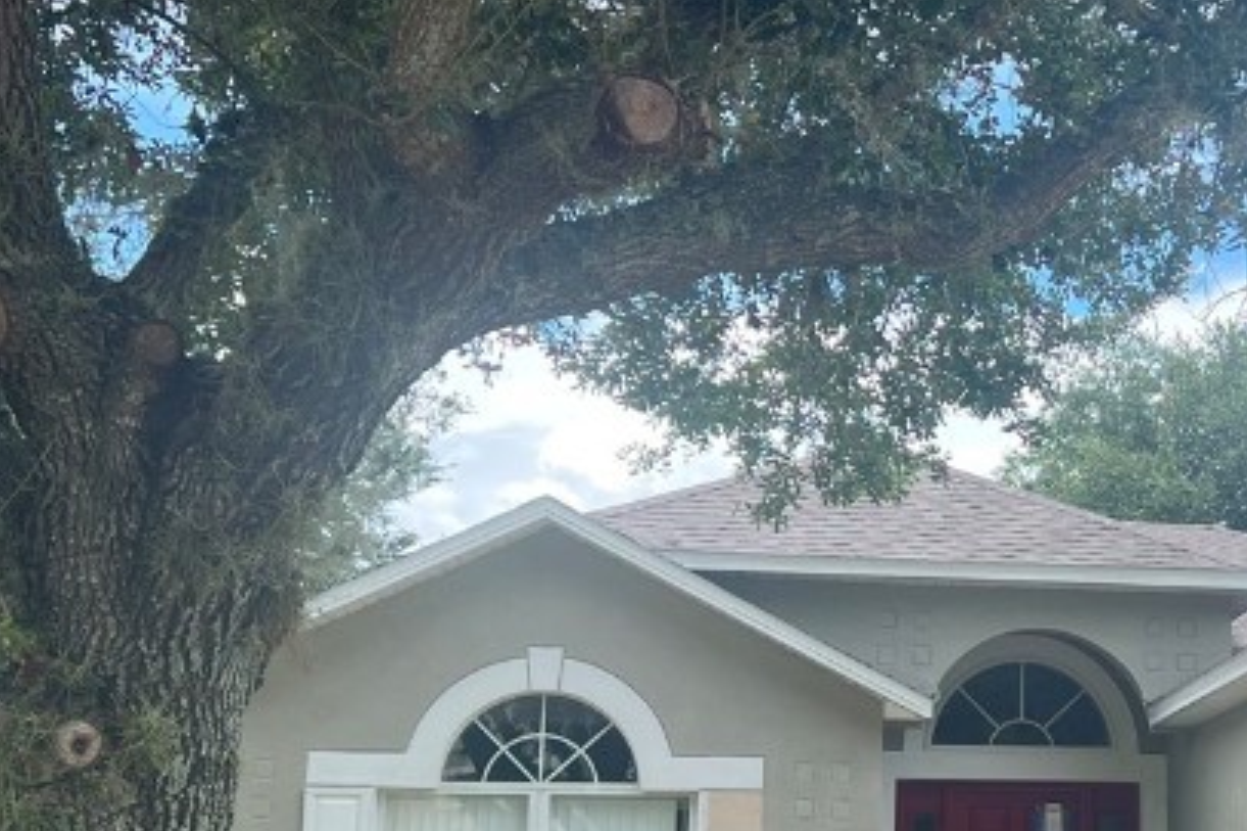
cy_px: 567
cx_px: 1201
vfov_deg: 19.9
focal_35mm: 68
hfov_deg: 28.1
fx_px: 2354
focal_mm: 5.7
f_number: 1.5
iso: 50
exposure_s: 1/957
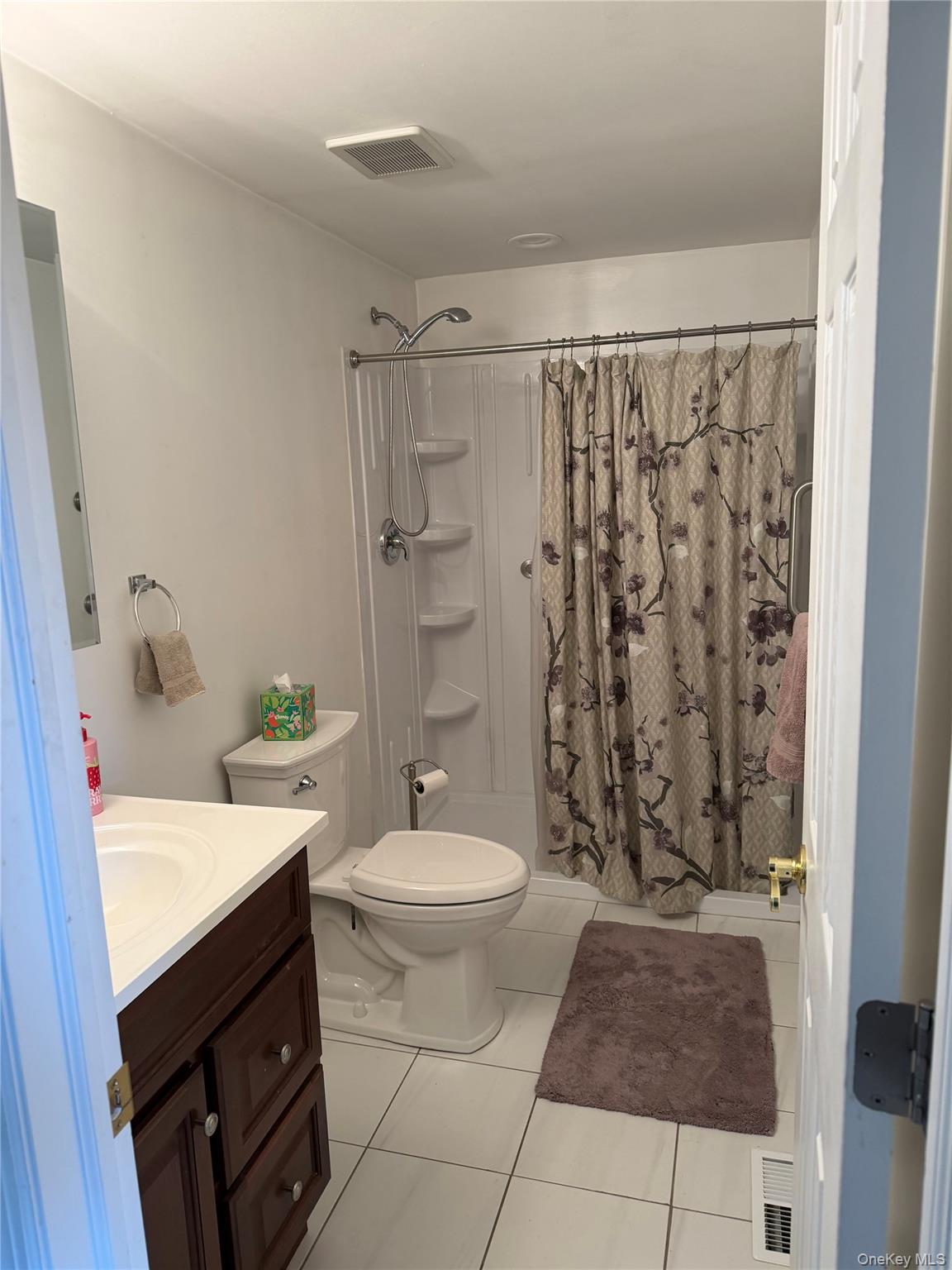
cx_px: 476
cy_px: 635
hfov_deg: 56.8
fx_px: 880
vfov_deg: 71.6
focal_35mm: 24
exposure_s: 1/60
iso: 125
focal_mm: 6.76
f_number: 1.78
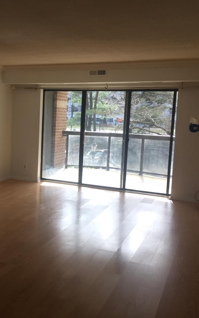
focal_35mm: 42
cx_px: 19
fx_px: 364
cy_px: 159
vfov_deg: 47.2
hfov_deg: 29.3
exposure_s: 1/120
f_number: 2.2
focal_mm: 4.15
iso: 32
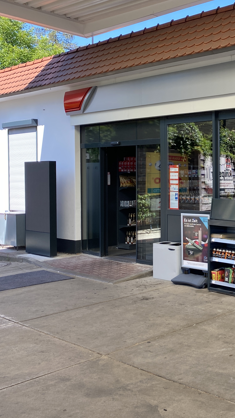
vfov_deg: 47.3
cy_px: 186
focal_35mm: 43
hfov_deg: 25.4
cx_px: 266
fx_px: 476
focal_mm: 4.25
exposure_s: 1/345
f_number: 1.8
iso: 32
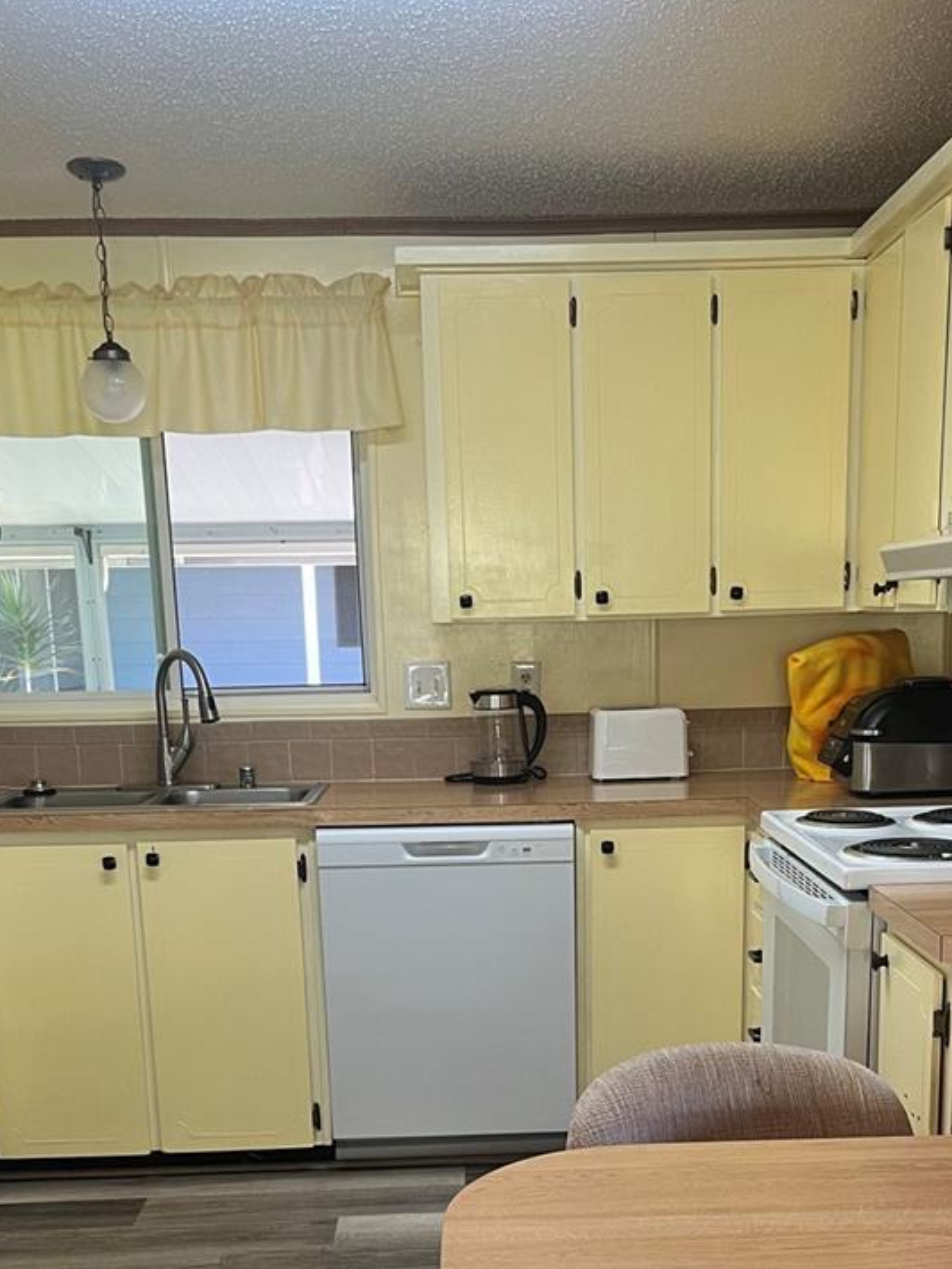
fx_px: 1613
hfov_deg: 32.8
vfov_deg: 41.3
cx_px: 537
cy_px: 997
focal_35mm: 44
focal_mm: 5.1
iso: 100
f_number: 1.6
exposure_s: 1/60
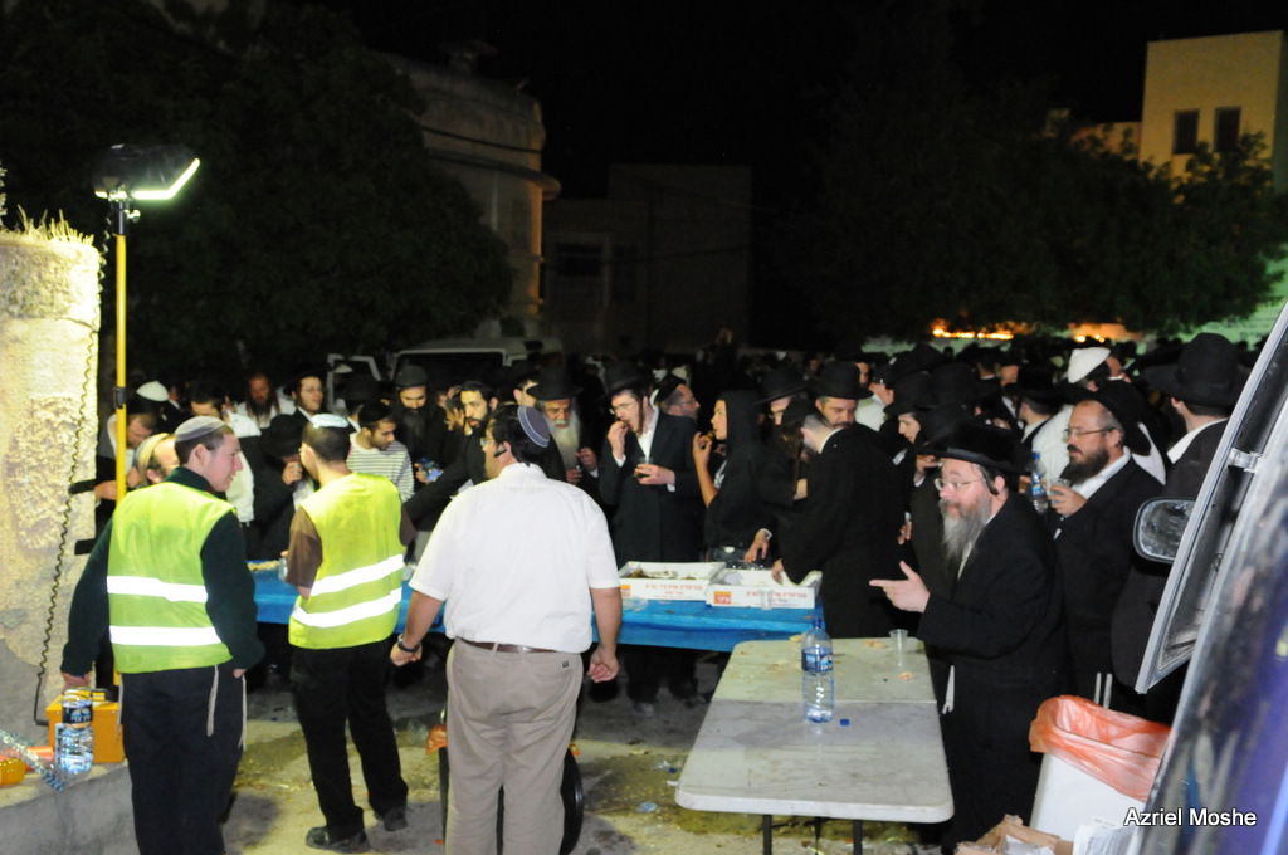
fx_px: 1286
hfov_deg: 53.2
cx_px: 644
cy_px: 428
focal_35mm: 36
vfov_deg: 36.8
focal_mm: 24
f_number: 4.5
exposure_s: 1/40
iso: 3200
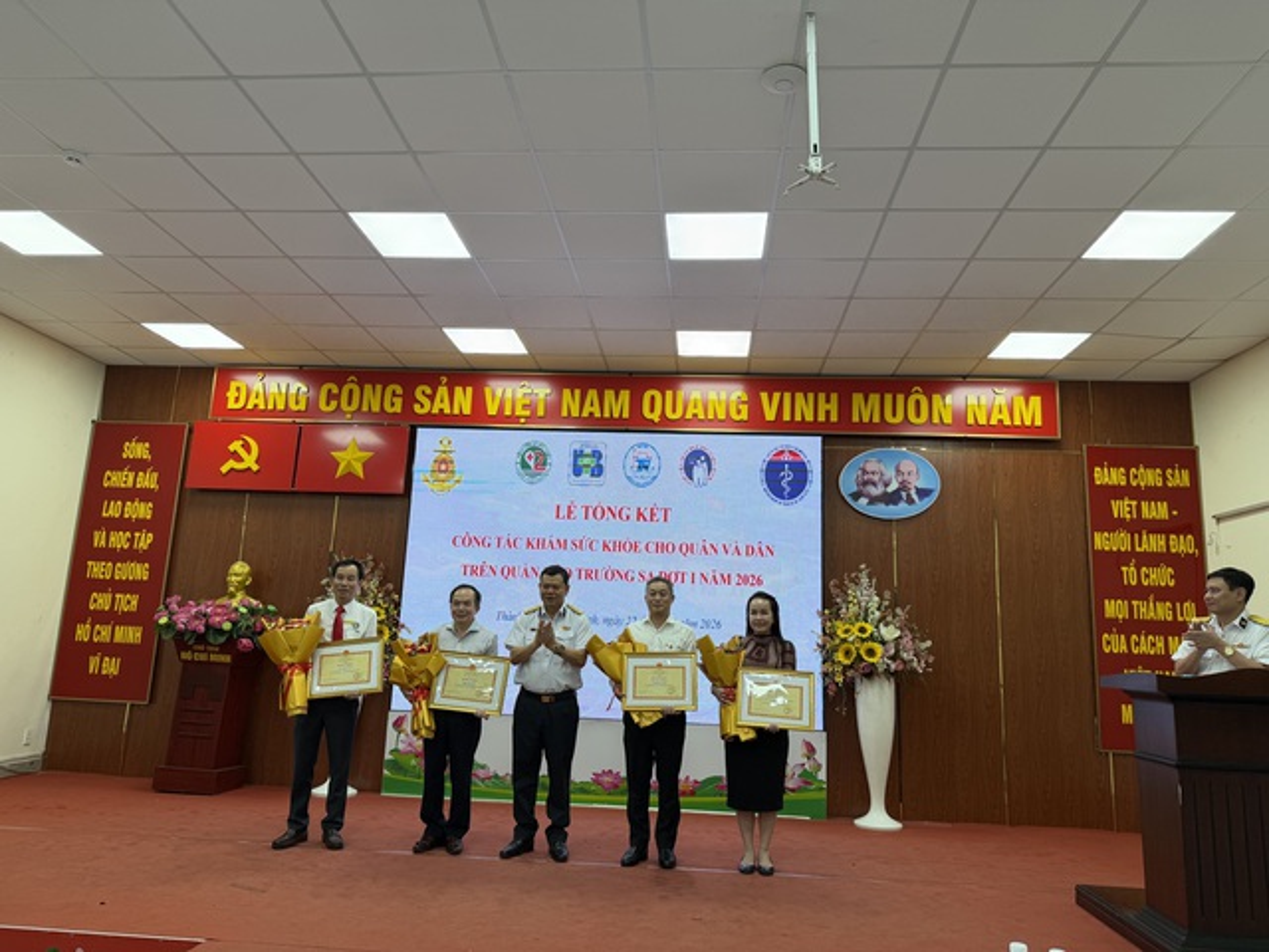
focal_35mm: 24
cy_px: 476
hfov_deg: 71.6
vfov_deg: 56.8
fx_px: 880
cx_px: 634
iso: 64
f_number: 1.78
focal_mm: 6.76
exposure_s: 1/120
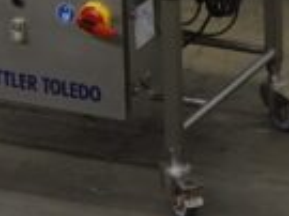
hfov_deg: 6.1
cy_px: -129
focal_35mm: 326
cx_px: 71
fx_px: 2719
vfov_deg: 4.5
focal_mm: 13.86
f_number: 5
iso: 500
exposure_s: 1/100
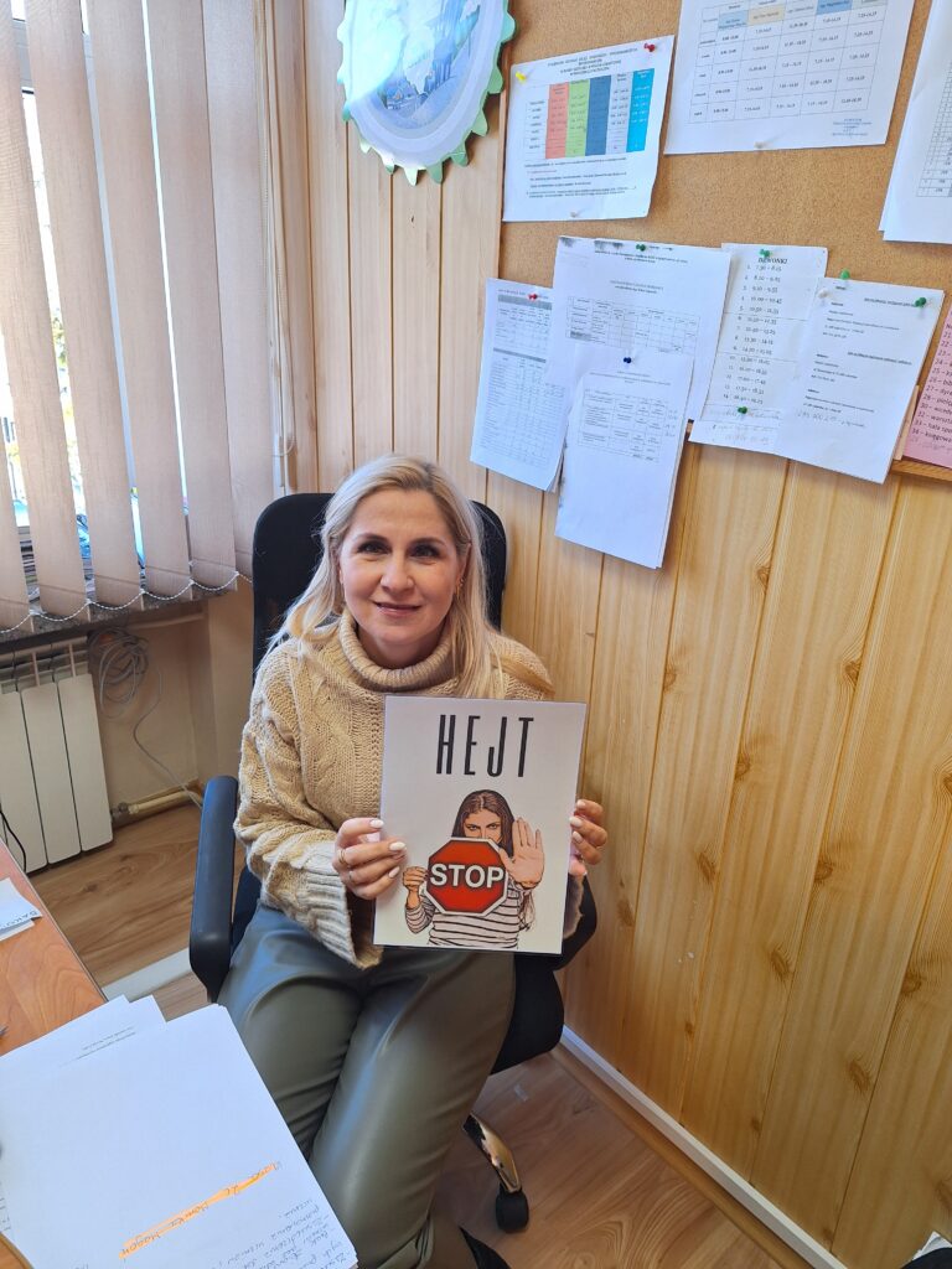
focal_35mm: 23
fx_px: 843
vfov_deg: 73.9
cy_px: 634
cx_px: 476
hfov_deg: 58.9
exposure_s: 1/50
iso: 40
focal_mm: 5.54
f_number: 1.8
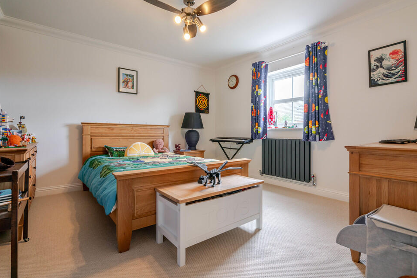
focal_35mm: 17
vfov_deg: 70.4
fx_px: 197
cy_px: 133
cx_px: 205
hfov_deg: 93.3
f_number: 8
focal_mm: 16
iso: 250
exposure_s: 1/8
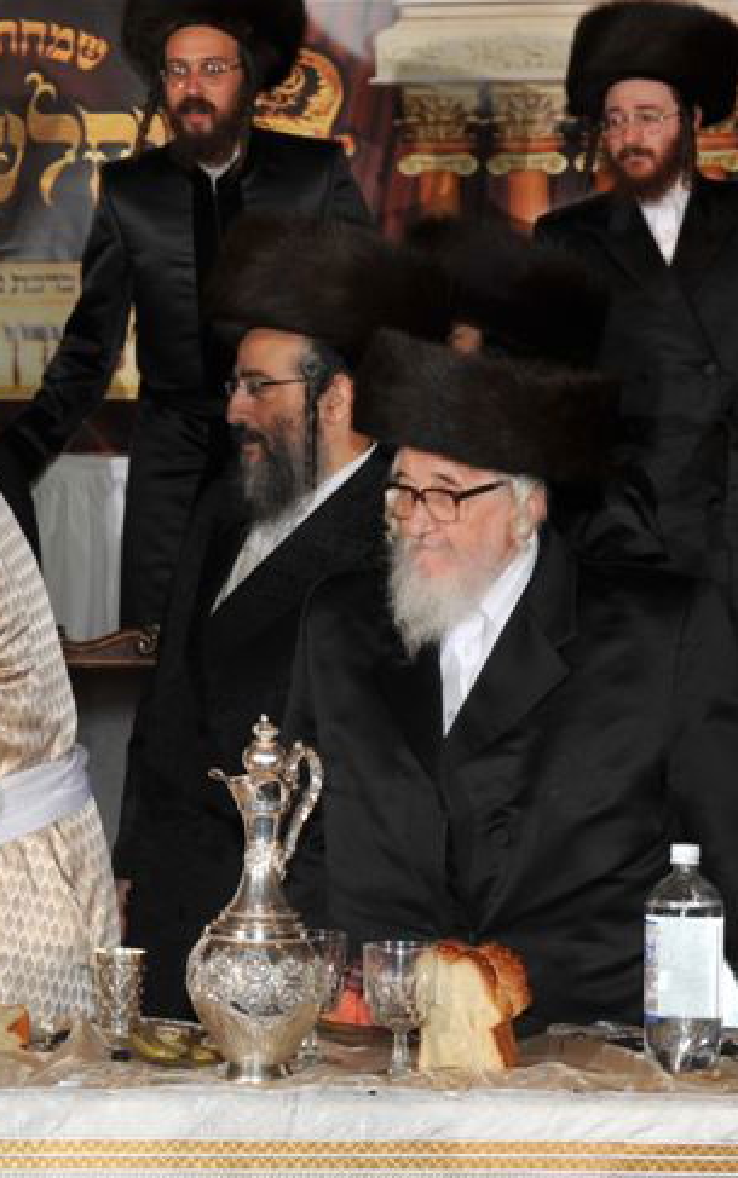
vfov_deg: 17.8
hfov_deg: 11.0
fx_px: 3760
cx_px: -189
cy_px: 641
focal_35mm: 117
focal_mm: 70
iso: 400
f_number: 8
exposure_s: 1/160
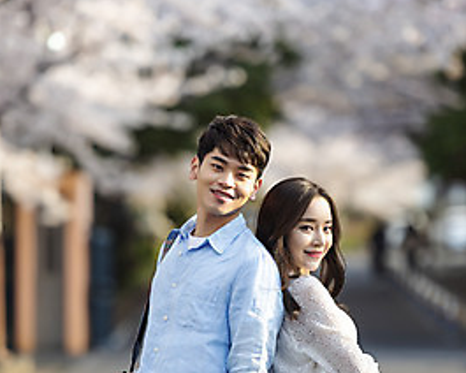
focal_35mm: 248
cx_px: 233
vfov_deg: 6.2
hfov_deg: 7.8
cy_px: 208
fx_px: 3420
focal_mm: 175
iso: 100
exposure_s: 1/400
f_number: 2.8
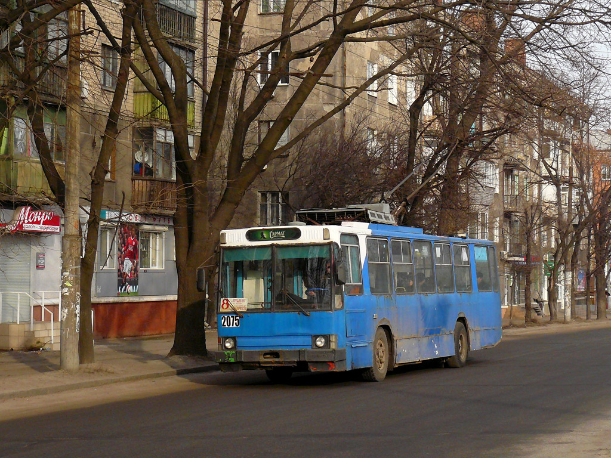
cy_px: 229
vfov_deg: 21.0
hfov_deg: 27.8
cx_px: 306
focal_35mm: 70
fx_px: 1236
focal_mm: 11.6
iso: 200
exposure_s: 1/500
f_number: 4
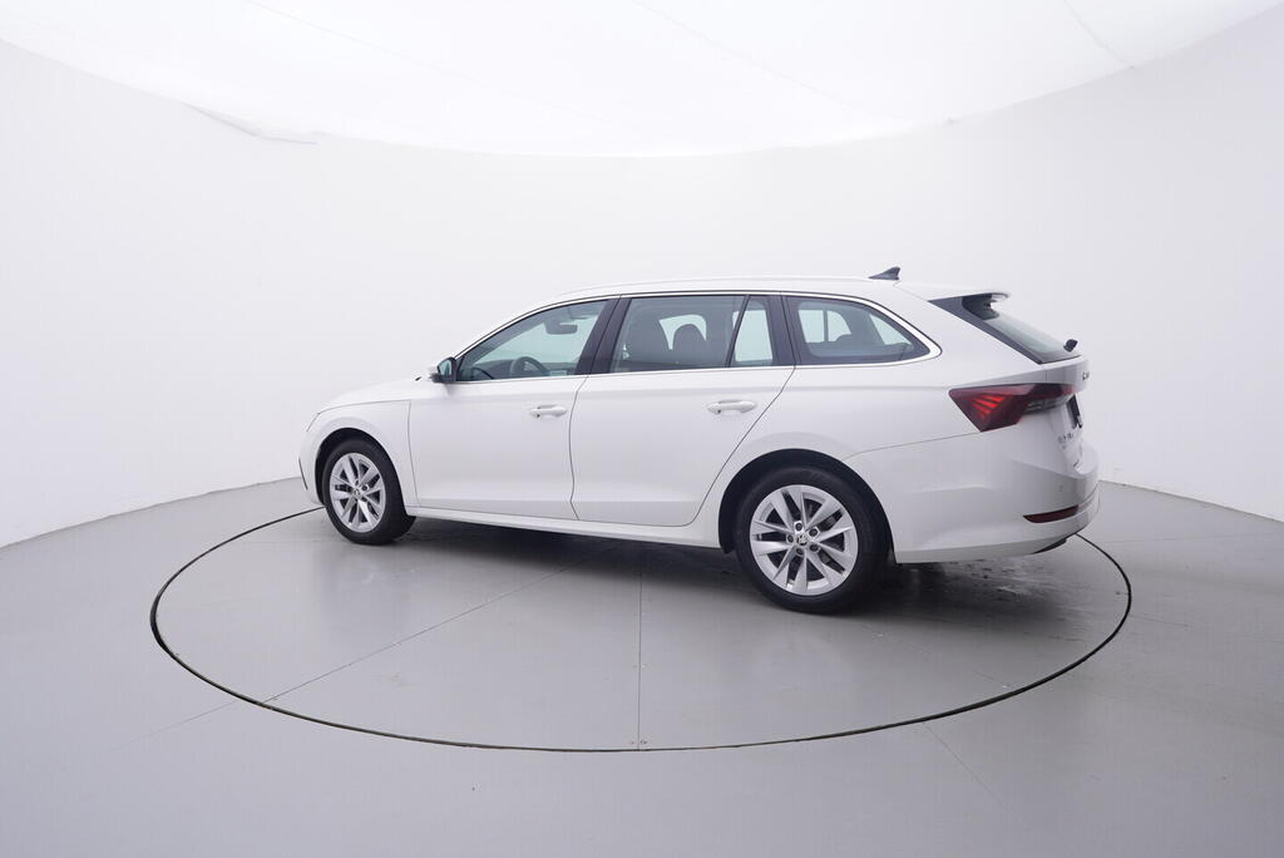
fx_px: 803
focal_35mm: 22
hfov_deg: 77.3
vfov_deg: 56.2
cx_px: 642
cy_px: 429
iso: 200
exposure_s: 1/80
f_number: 5
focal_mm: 15
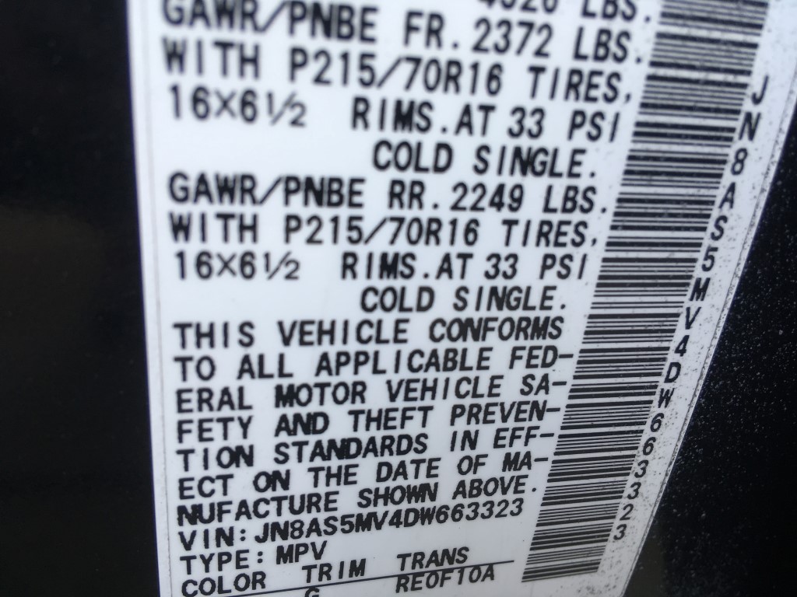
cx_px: 398
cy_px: 298
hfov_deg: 61.7
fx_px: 668
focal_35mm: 29
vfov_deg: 48.2
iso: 25
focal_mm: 4.15
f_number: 2.2
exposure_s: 1/120
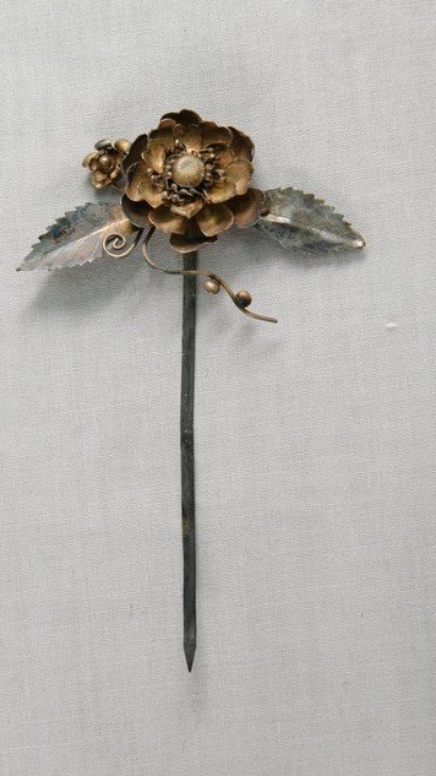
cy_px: 390
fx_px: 2282
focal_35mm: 111
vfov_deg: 19.3
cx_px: 188
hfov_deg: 10.9
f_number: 8
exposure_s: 1/10
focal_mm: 70
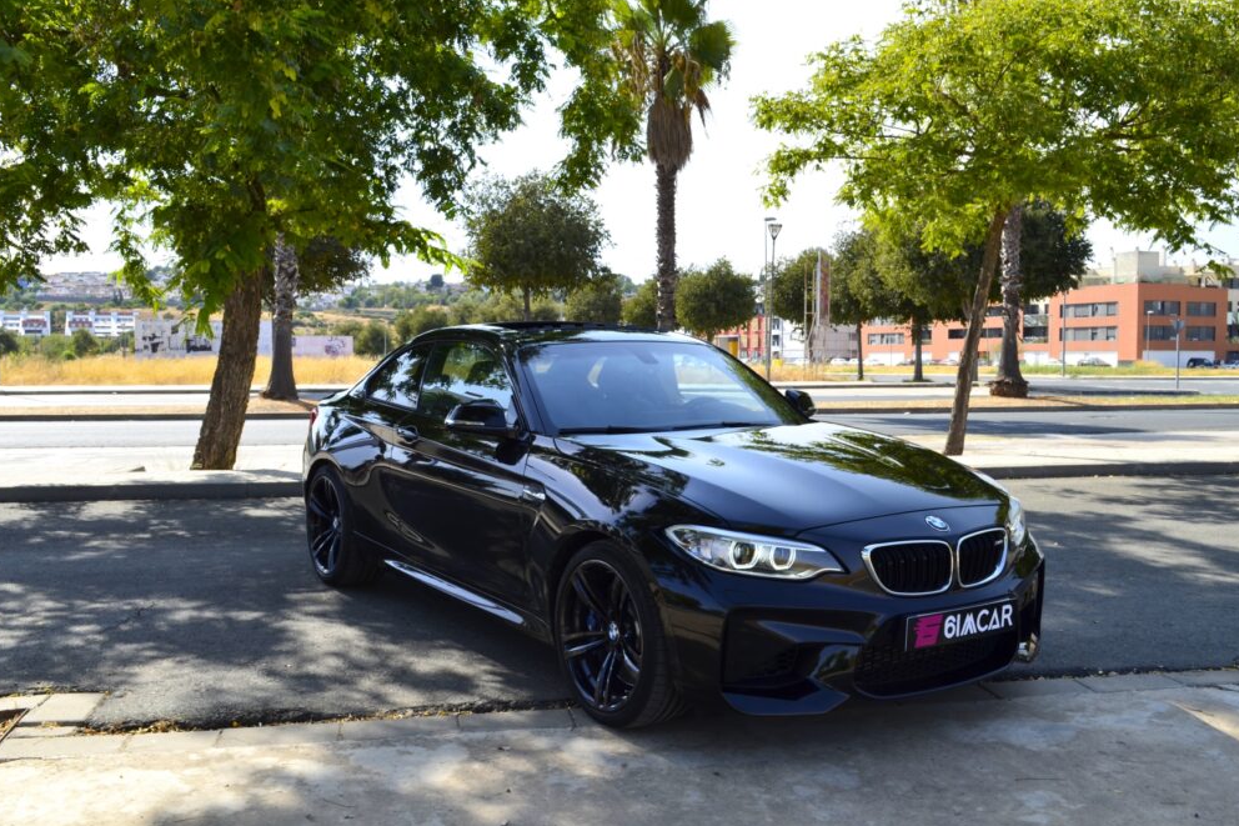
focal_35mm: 34
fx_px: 1170
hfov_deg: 55.8
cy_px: 415
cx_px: 605
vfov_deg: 38.9
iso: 180
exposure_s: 1/125
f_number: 11
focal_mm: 22
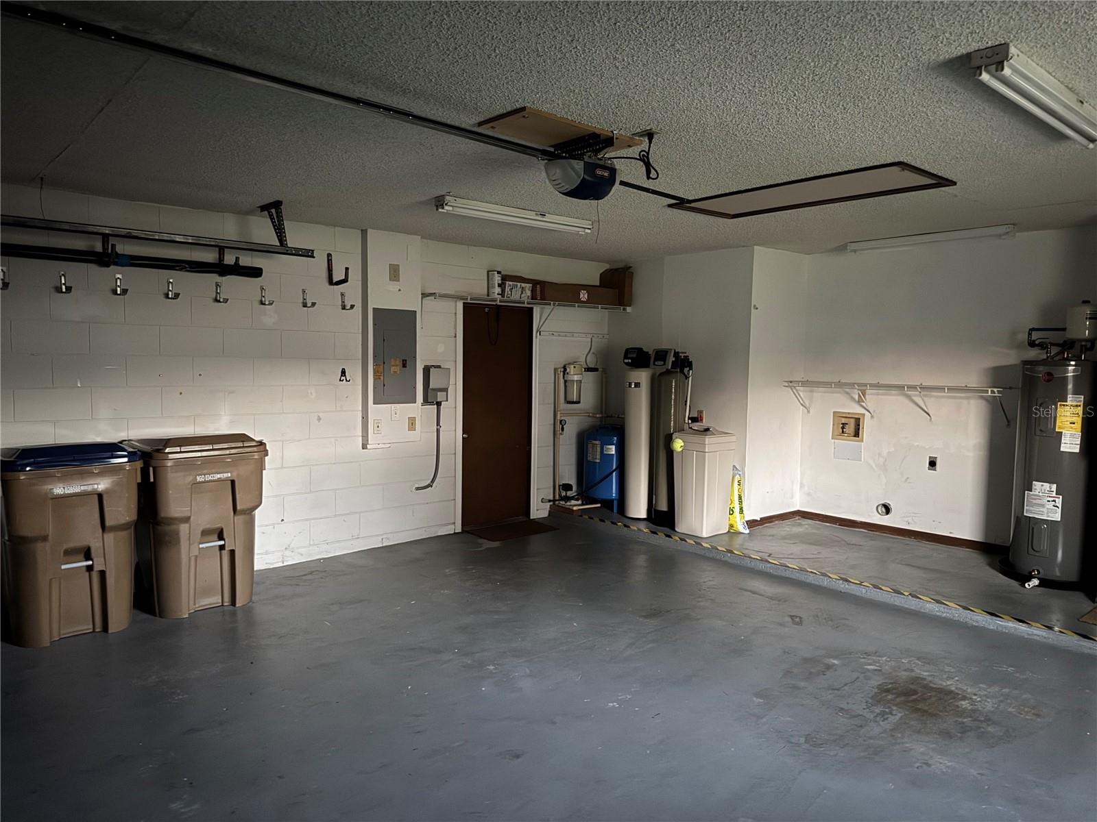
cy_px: 411
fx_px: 761
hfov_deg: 71.6
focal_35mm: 24
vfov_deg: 56.8
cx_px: 548
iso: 1000
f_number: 1.78
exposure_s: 1/13
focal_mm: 6.76
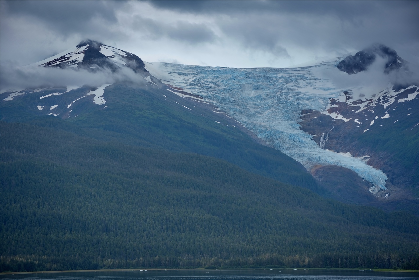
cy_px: 140
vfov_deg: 12.2
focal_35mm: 112
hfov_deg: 18.3
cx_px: 210
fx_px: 1304
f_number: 8
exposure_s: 1/250
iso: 100
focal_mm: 112
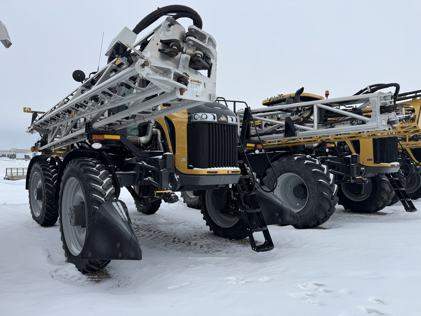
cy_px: 158
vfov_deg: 56.8
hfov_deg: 71.6
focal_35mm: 24
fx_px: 292
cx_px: 210
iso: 80
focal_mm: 6.76
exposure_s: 1/2833
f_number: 1.78
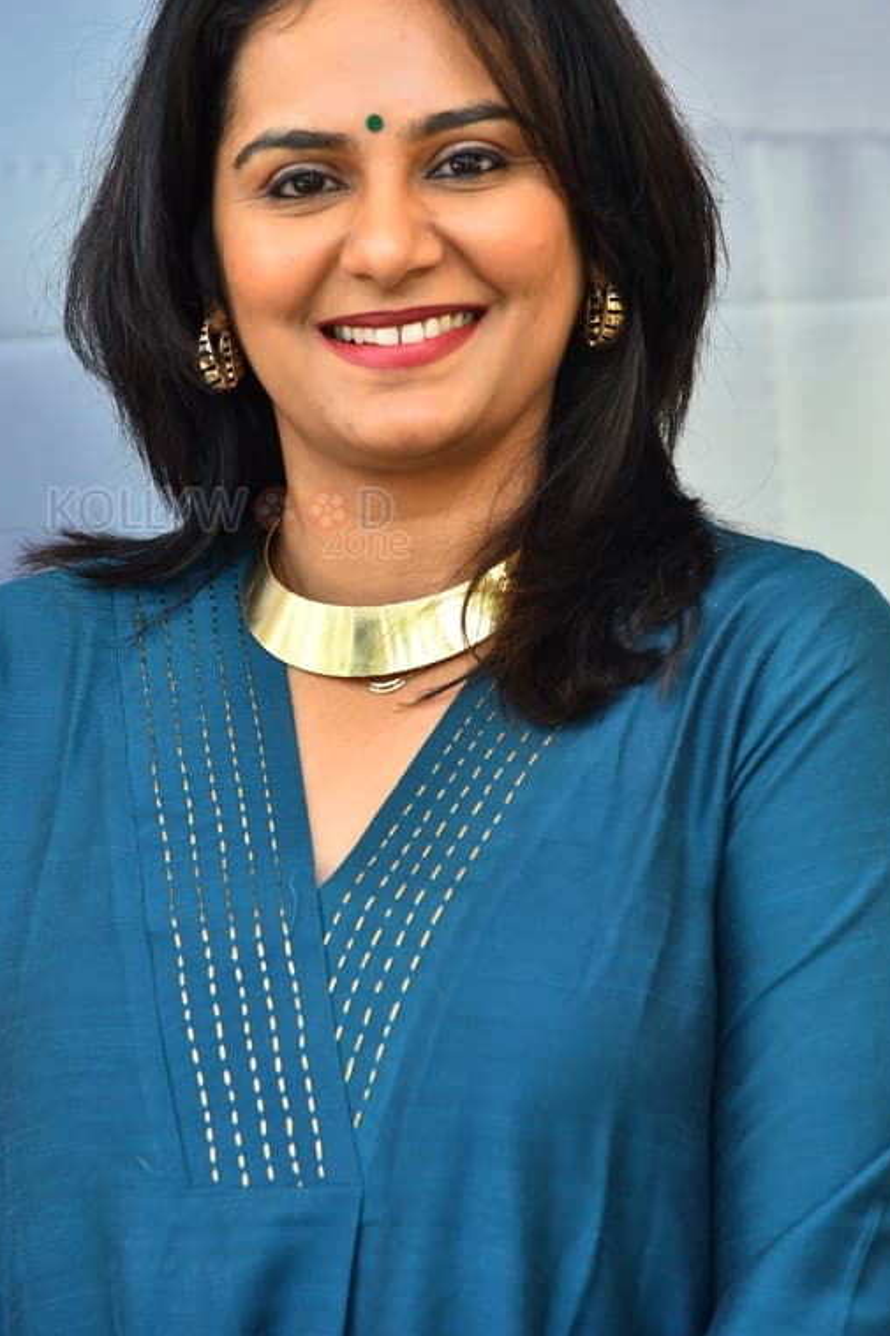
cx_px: 407
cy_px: 494
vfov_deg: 13.5
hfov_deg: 9.0
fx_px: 5639
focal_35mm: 152
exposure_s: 1/200
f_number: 4.5
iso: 500
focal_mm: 120
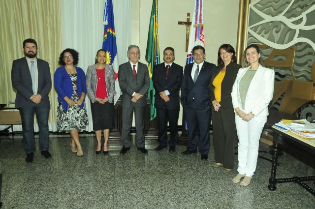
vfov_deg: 47.8
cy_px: 104
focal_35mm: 27
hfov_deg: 67.4
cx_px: 158
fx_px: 236
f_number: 6.3
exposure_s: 1/100
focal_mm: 18
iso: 800
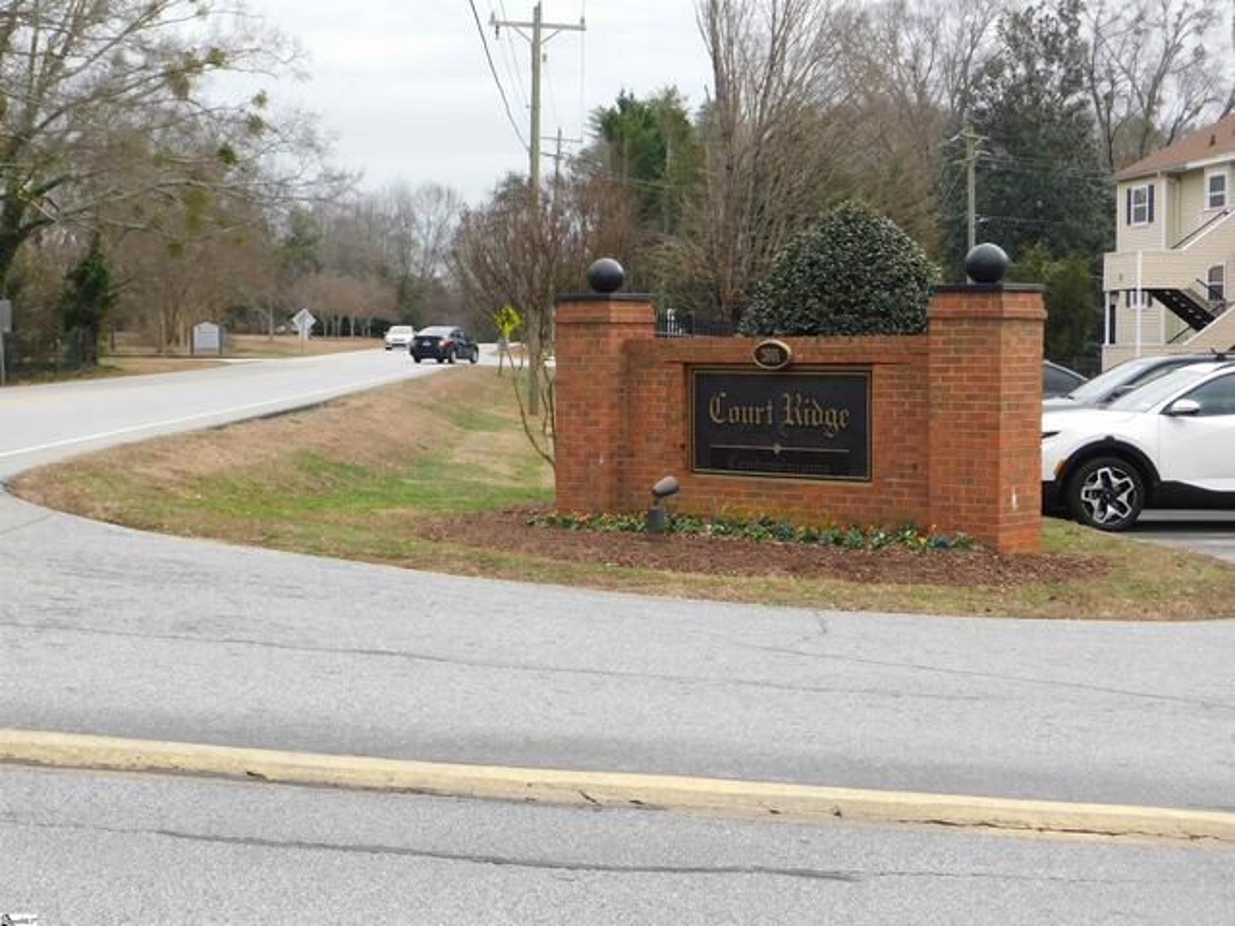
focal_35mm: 59
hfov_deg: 32.7
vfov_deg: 24.8
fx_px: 2105
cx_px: 618
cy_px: 463
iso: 125
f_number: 4
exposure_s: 1/200
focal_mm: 10.4
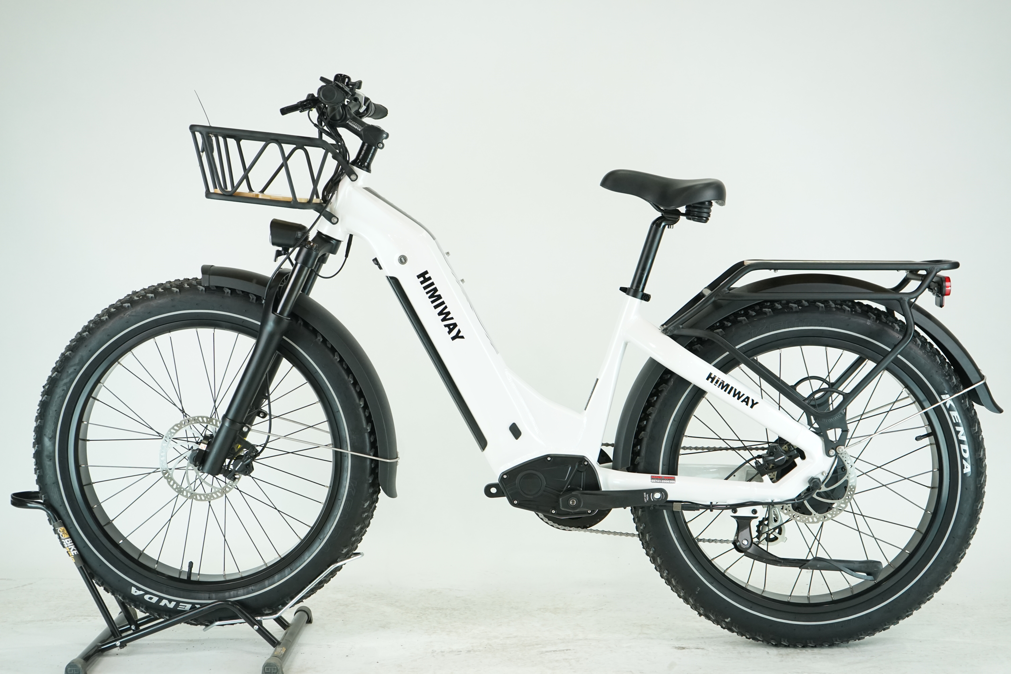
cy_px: 337
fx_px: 1460
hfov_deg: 38.2
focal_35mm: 52
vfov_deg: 26.0
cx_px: 506
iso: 1600
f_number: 5.6
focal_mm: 52
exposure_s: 1/200
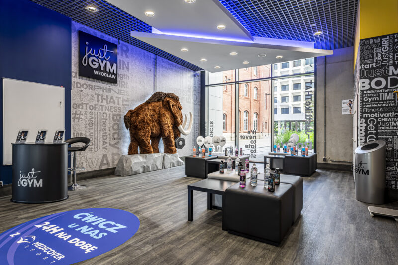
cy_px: 132
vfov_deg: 61.9
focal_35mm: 20
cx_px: 199
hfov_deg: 84.0
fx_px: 221
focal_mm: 20
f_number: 9
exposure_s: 1/40
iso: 100
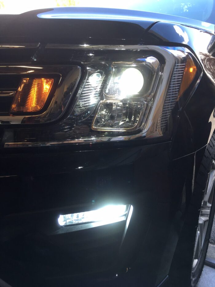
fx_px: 240
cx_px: 108
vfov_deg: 61.7
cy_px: 144
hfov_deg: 48.2
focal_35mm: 29
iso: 40
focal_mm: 4.15
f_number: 2.2
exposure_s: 1/120
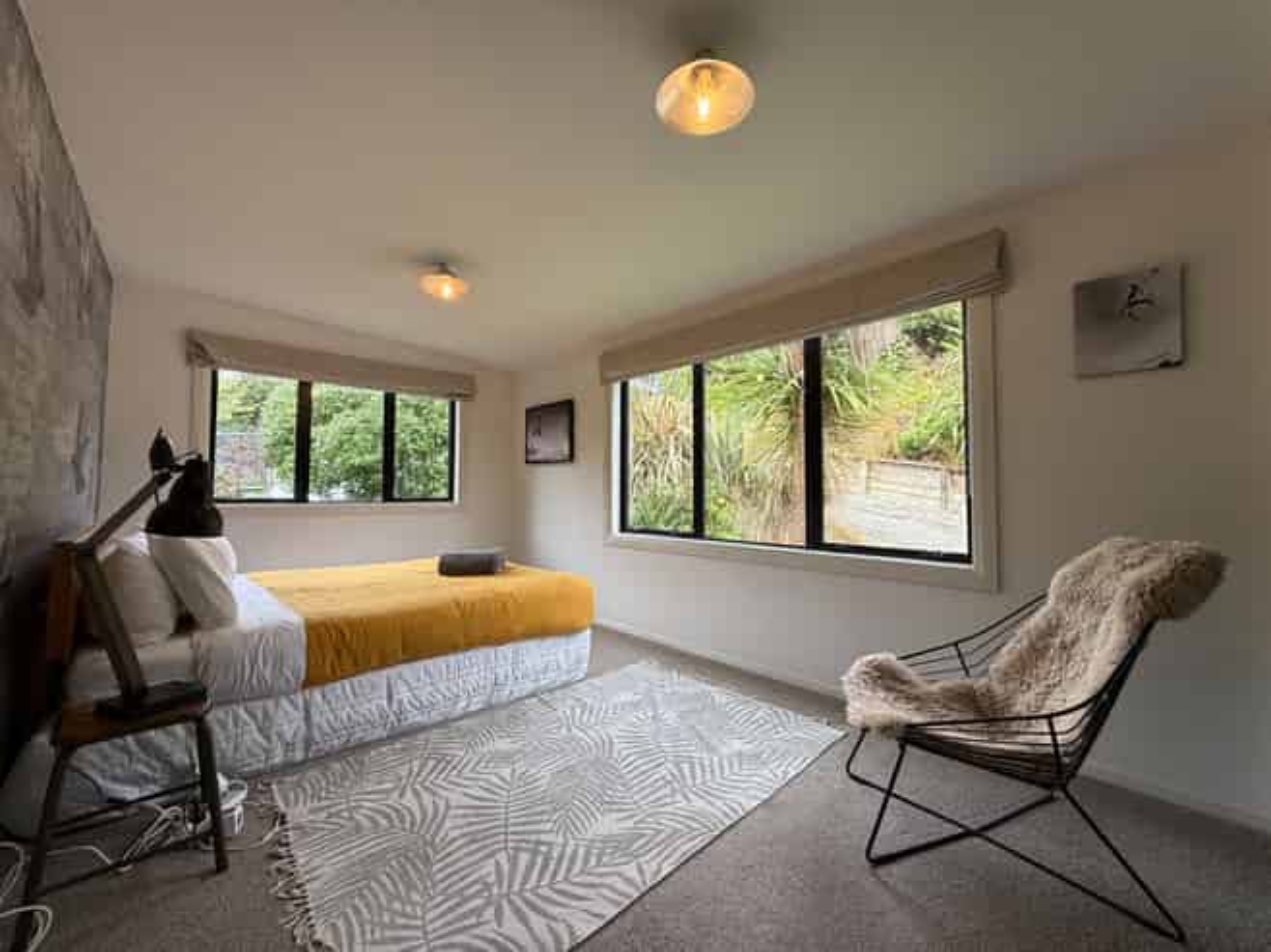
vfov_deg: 85.6
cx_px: 636
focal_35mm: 14
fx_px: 514
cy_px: 476
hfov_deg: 102.1
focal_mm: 2.22
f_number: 2.2
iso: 50
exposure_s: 1/138
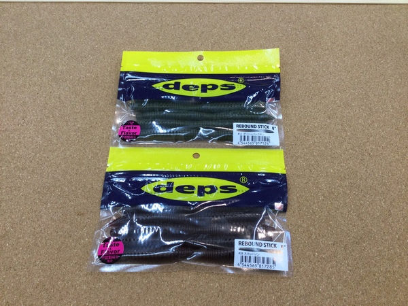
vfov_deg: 45.4
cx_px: 204
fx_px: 365
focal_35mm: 31
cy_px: 153
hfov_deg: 58.4
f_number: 2.4
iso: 32
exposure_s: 1/40
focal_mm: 3.3
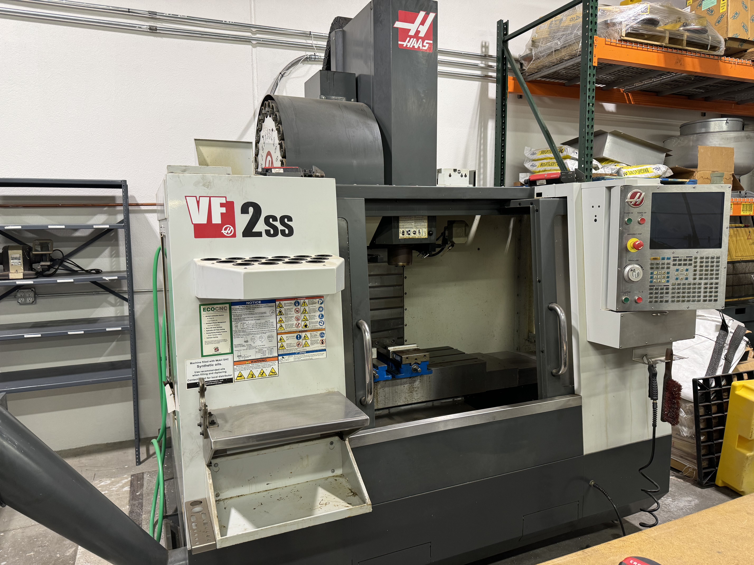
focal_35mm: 24
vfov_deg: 56.8
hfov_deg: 71.6
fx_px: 523
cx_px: 377
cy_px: 282
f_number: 1.78
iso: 160
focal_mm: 6.76
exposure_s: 1/60
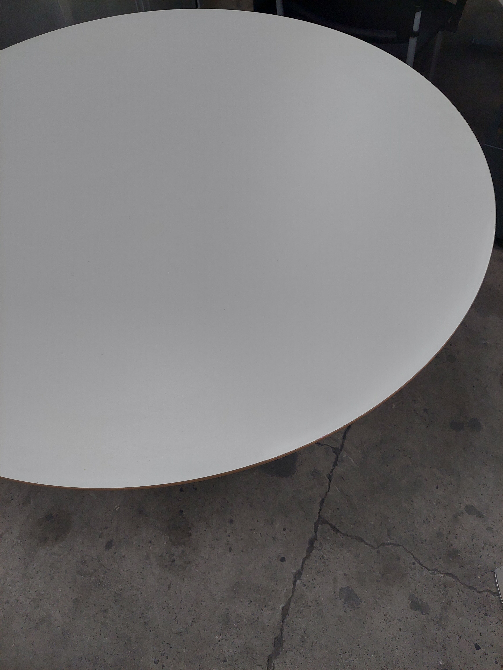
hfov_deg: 56.8
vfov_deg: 71.6
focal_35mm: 24
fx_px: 465
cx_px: 252
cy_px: 335
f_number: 1.8
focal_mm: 5.23
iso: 100
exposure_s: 1/50
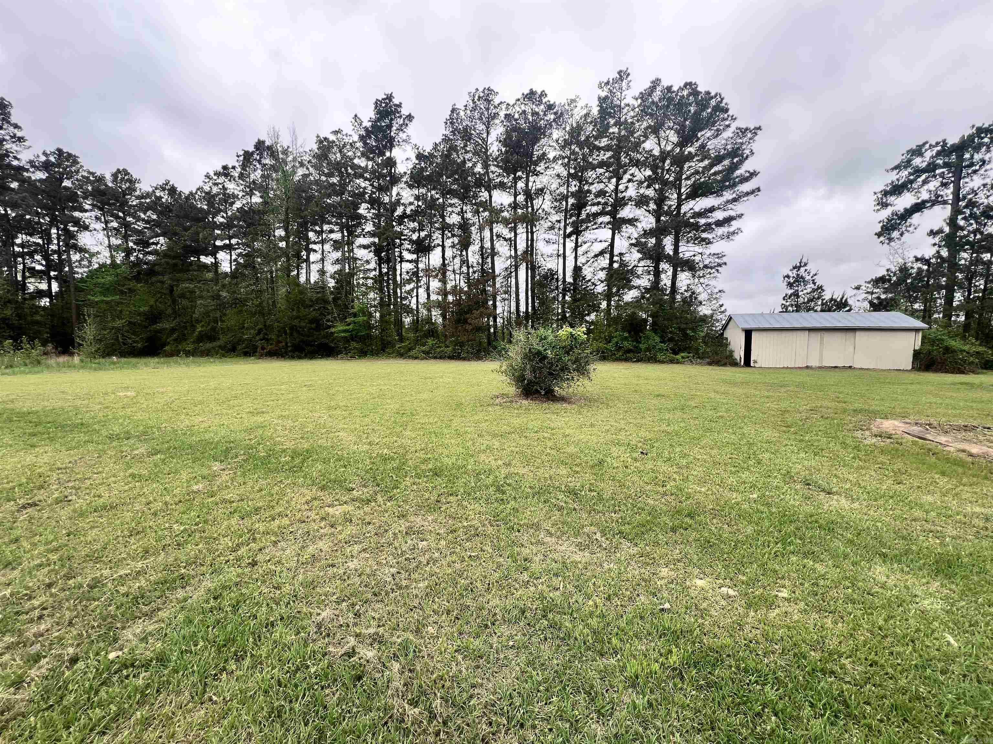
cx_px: 496
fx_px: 373
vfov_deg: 89.9
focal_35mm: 13
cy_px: 372
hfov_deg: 106.2
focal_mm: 1.57
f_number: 1.8
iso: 32
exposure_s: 1/313
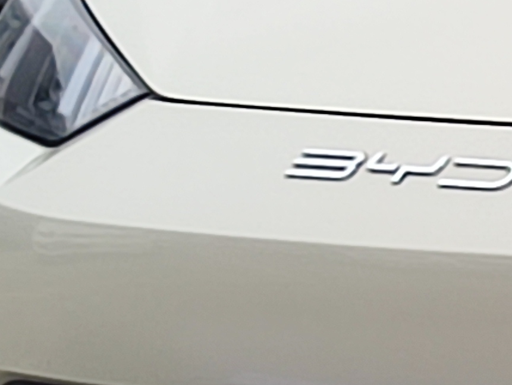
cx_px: 1350
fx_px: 7263
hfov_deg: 3.9
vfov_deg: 3.0
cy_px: 207
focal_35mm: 491
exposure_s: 1/778
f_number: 1.69
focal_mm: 6.72
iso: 50
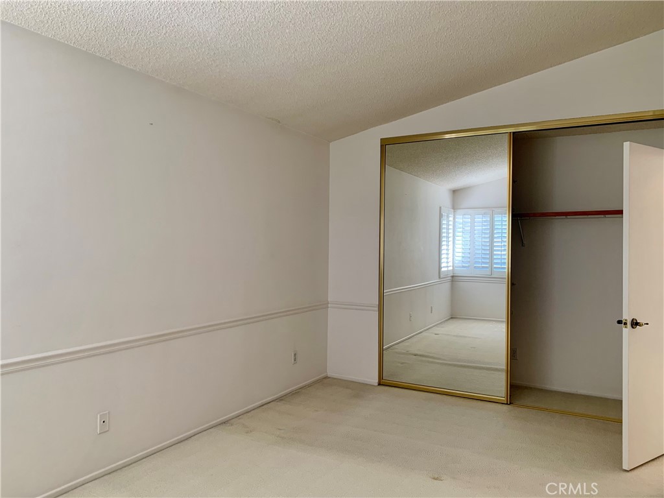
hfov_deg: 67.3
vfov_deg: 53.1
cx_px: 332
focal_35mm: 26
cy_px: 249
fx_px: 499
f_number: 1.8
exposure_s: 1/121
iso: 64
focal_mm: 4.25
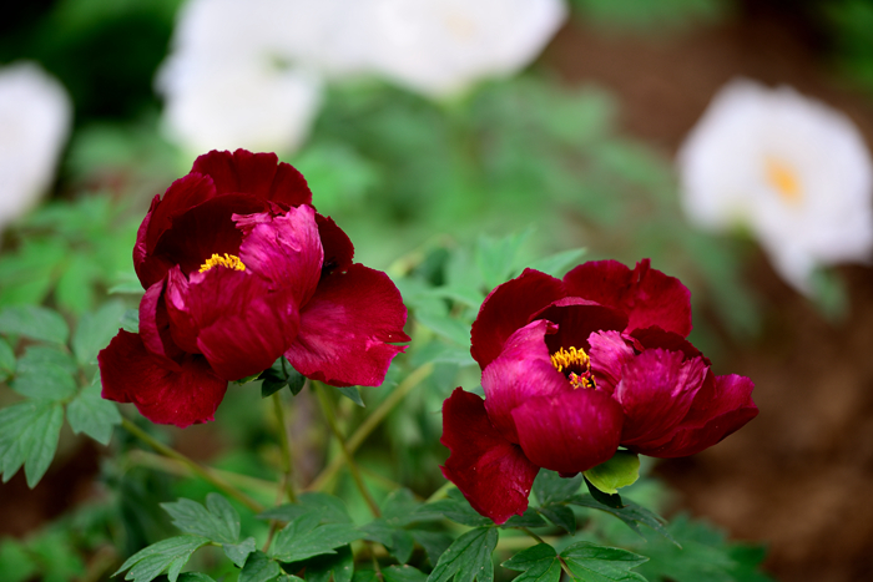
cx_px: 436
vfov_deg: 6.9
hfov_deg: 10.3
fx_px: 4851
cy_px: 291
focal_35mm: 200
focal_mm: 200
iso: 200
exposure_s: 1/100
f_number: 2.8
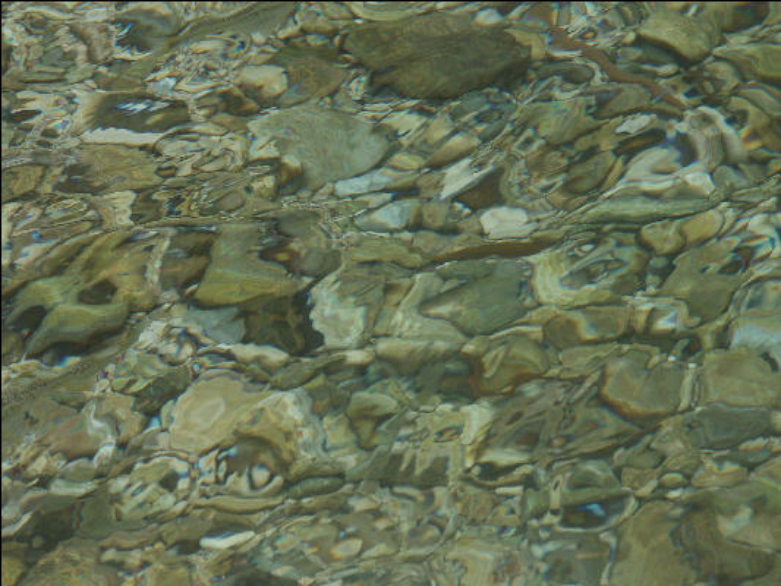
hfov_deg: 9.9
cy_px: 293
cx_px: 390
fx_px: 4491
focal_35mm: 199
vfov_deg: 7.5
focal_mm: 50.48
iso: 100
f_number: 5
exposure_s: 1/200
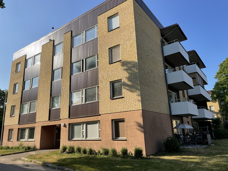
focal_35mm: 26
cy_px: 86
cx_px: 114
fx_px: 171
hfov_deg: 67.3
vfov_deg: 53.1
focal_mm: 4.2
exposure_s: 1/2398
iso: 32
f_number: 1.6
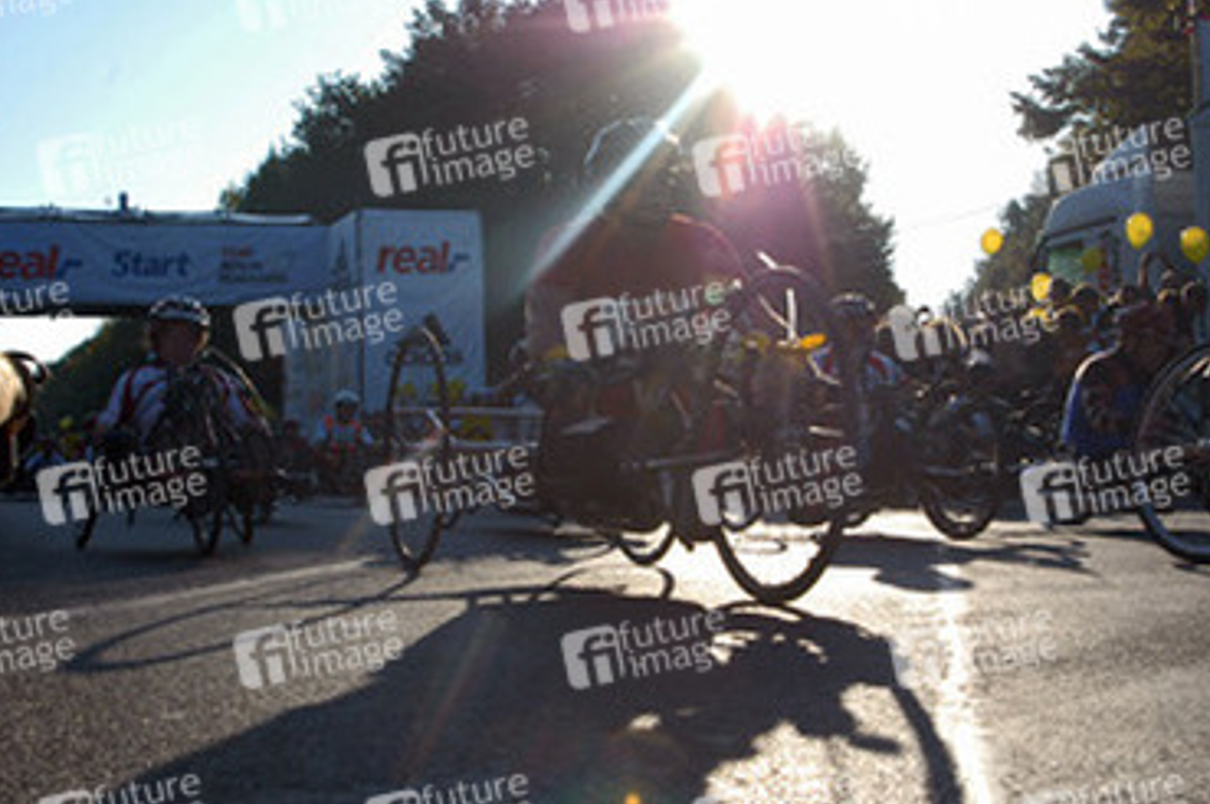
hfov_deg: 44.4
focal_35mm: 44
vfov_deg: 30.4
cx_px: 690
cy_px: 404
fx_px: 1477
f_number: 9
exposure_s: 1/500
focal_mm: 24
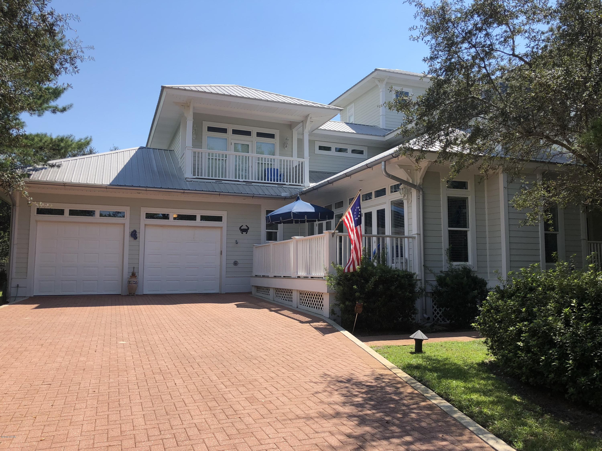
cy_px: 226
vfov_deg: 49.7
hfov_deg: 63.4
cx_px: 301
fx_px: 487
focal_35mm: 28
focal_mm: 3.99
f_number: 1.8
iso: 20
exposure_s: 1/1600
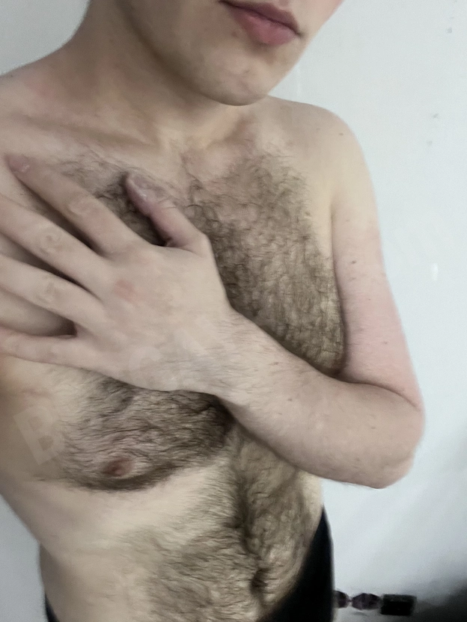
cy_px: 311
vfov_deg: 60.0
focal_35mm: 30
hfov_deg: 46.8
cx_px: 234
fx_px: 540
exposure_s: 1/25
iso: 400
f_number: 2.2
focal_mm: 2.71
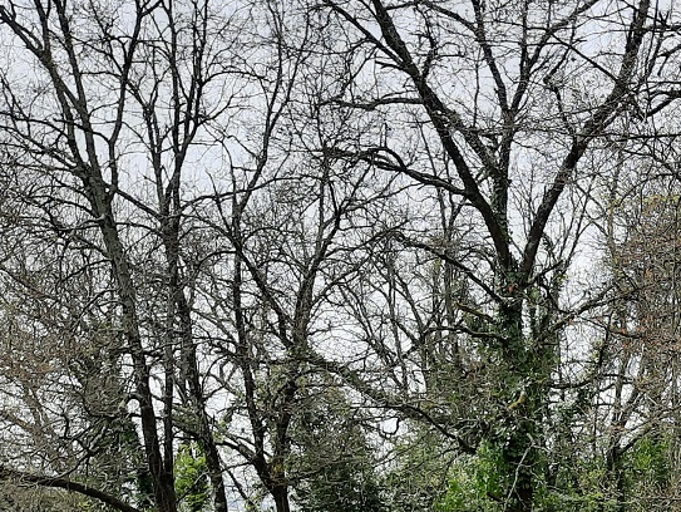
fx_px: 1358
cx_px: 711
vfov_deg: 20.1
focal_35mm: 69
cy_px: 597
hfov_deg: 26.4
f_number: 2
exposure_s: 1/481
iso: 32
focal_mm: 4.6
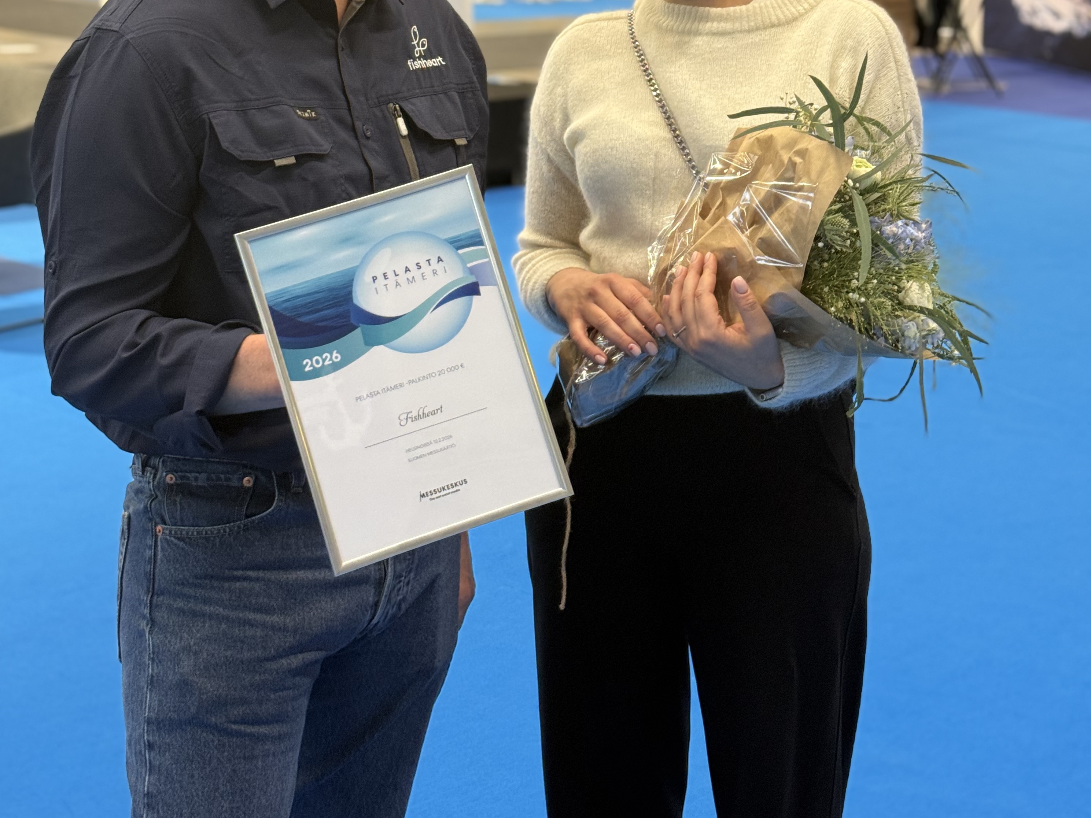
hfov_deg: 29.8
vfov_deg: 22.2
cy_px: 132
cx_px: 542
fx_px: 2049
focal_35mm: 65
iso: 80
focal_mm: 6.76
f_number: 1.78
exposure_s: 1/50
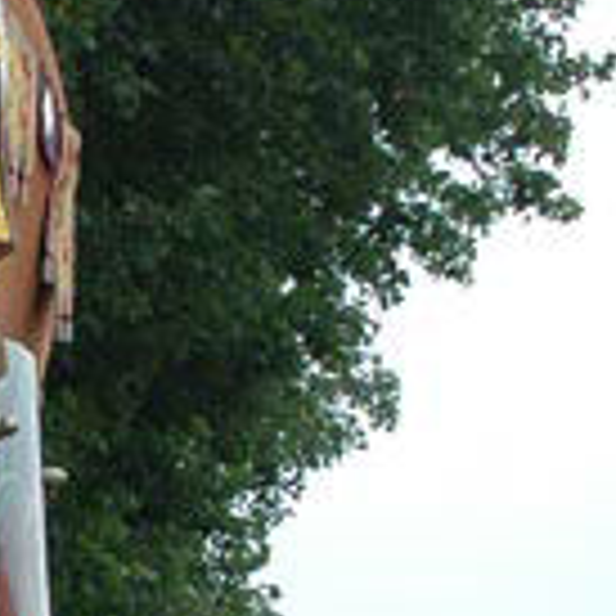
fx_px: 2698
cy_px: 647
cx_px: -306
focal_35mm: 134
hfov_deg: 12.4
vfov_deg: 12.8
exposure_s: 1/1250
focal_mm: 18
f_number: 3.5
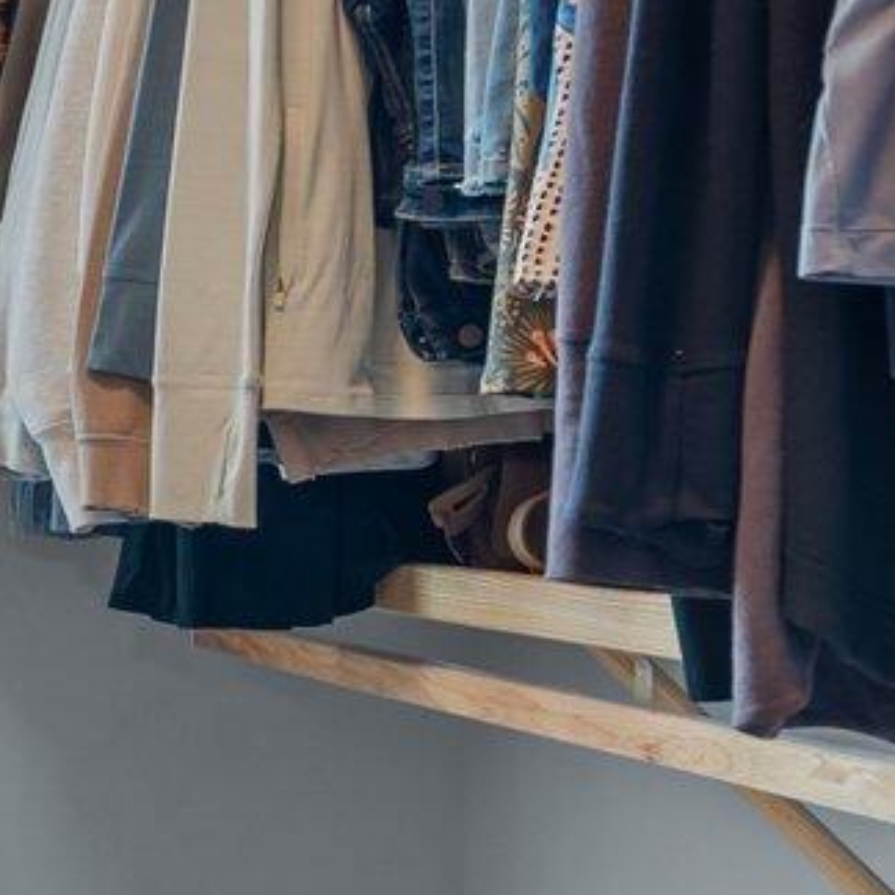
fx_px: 2516
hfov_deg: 17.0
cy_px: 421
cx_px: -663
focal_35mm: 86
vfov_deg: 20.2
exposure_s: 1/4
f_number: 4
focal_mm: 16
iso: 320
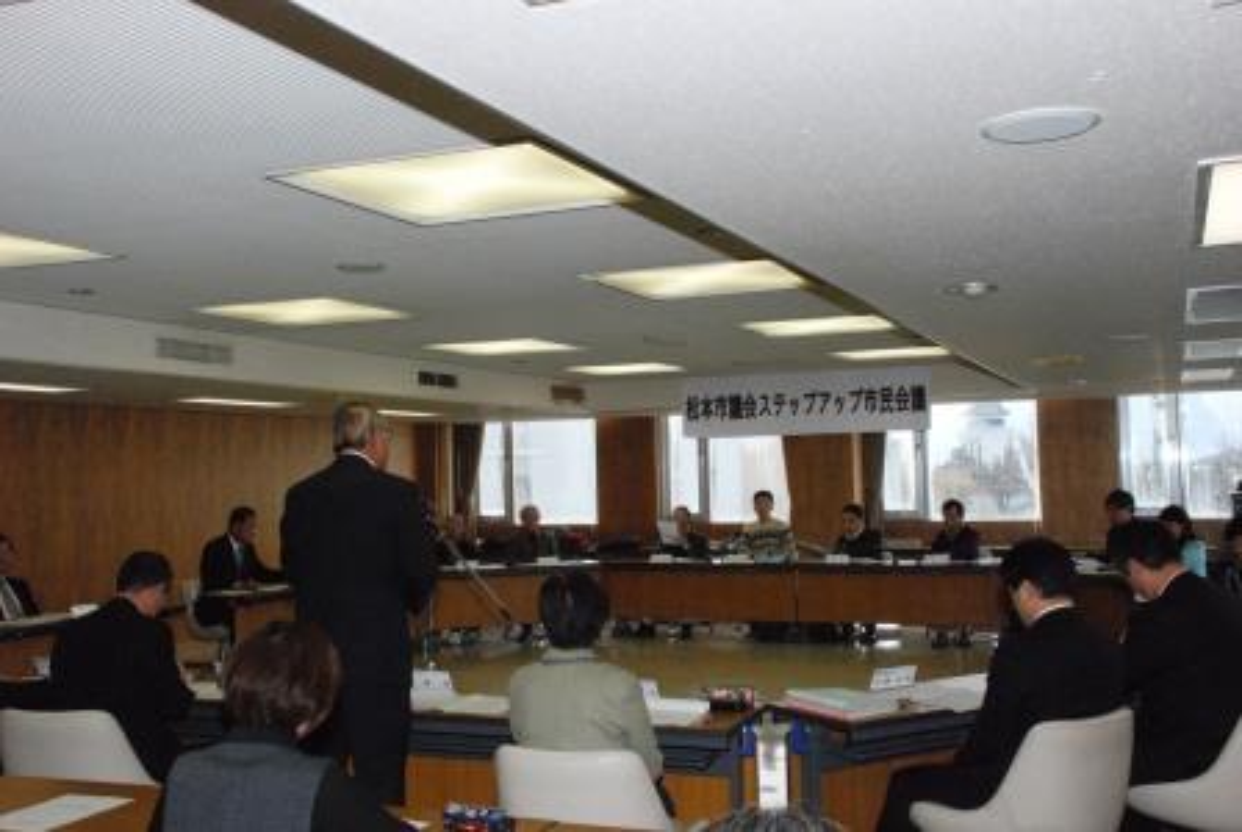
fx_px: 1244
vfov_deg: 37.0
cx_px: 621
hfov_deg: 53.1
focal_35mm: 36
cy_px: 416
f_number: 11
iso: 1600
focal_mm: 24
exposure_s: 1/200
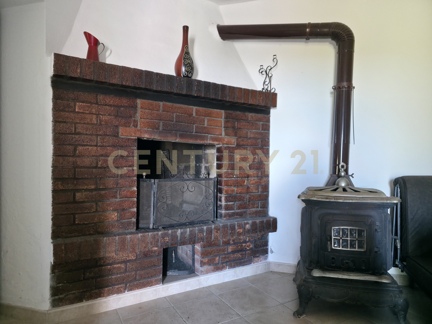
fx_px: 287
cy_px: 162
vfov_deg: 58.9
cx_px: 216
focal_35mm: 23
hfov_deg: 73.9
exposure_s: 1/50
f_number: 1.7
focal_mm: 6.3
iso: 640
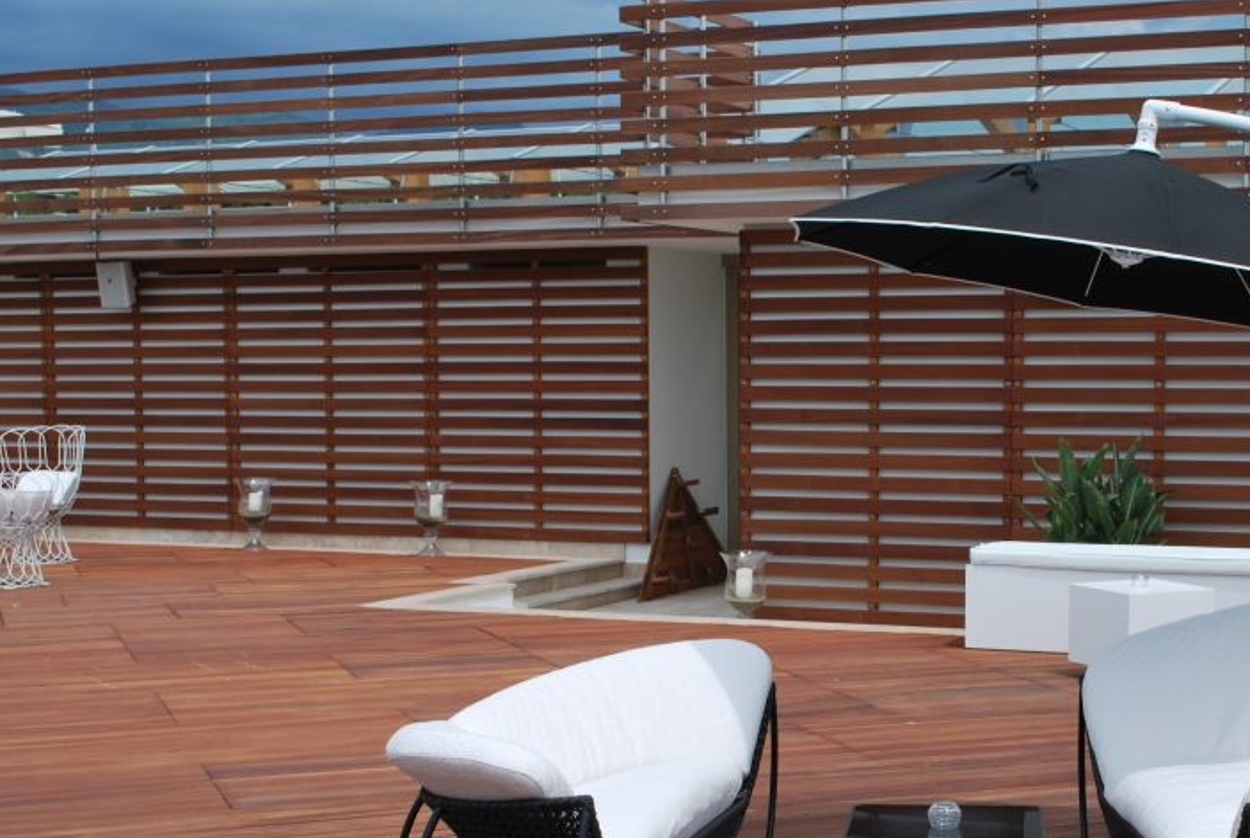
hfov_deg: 32.6
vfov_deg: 22.2
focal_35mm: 61
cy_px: 578
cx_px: 837
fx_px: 2121
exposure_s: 1/250
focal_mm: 26
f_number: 8
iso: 100
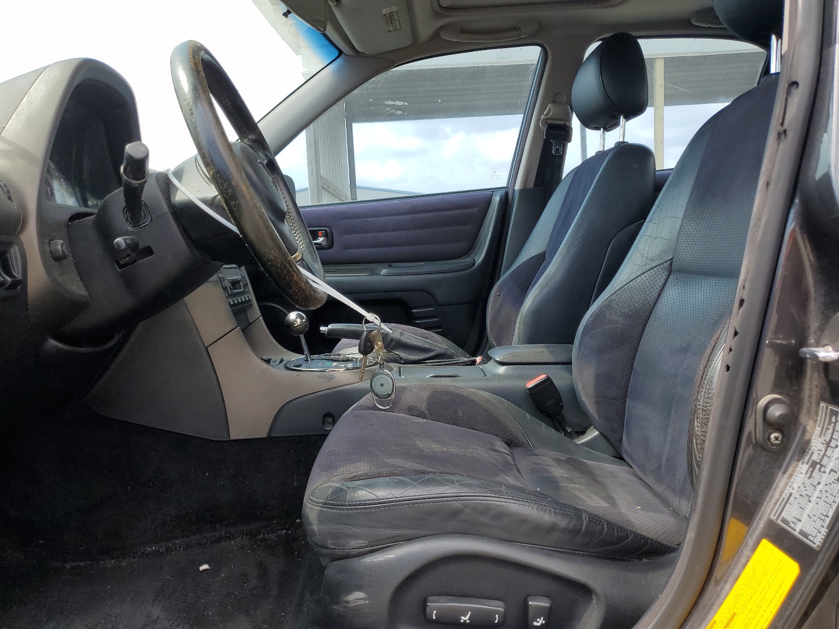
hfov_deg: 67.3
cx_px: 420
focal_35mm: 26
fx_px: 630
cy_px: 314
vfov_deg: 53.1
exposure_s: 1/714
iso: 50
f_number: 1.5
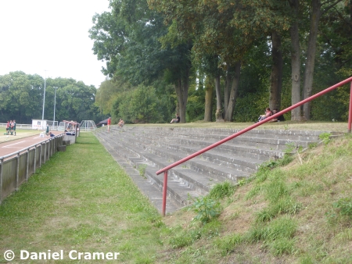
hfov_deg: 33.8
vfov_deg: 25.7
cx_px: 176
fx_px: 580
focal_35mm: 57
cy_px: 132
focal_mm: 10.3
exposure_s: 1/100
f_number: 4.2
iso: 80
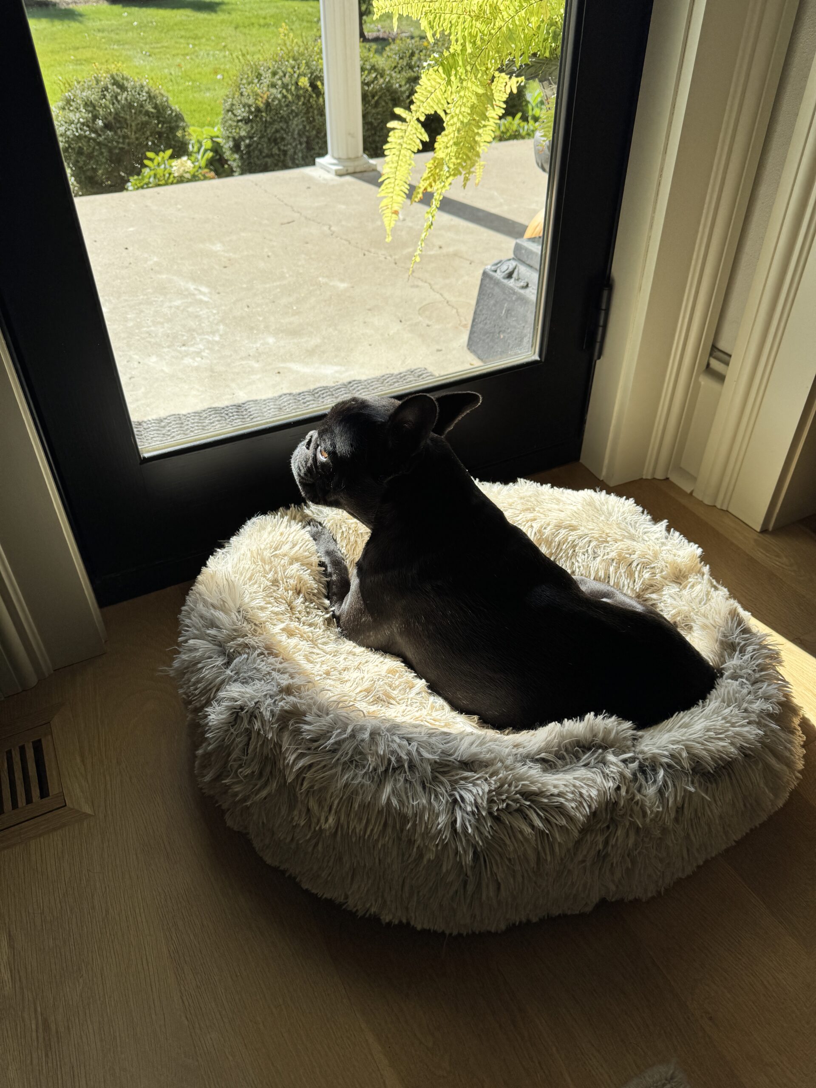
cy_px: 544
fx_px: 754
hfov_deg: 56.8
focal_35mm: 24
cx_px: 408
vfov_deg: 71.6
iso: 80
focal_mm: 6.76
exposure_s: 1/1980
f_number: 1.78
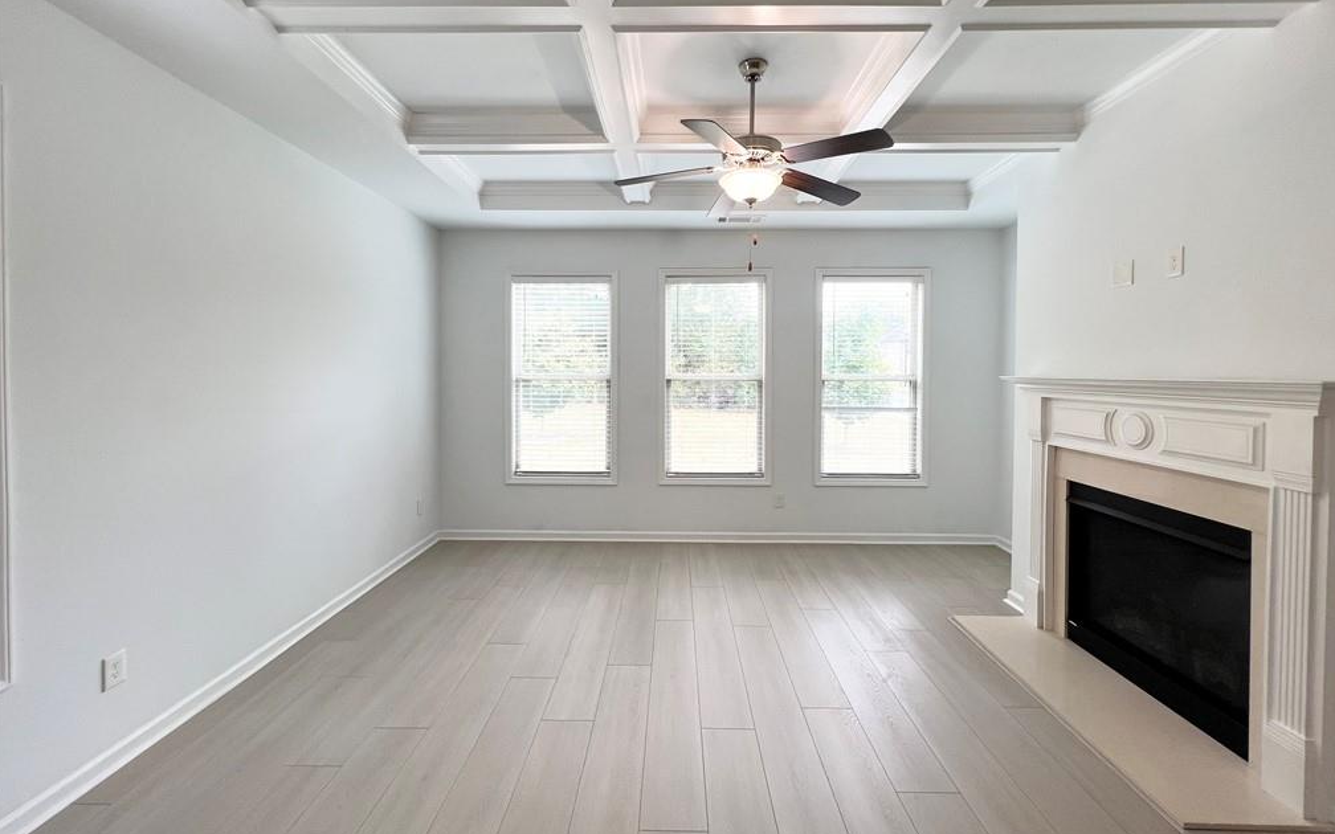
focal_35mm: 14
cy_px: 376
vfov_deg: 78.4
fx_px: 509
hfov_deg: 105.3
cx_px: 670
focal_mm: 1.57
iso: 40
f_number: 1.8
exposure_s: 1/120
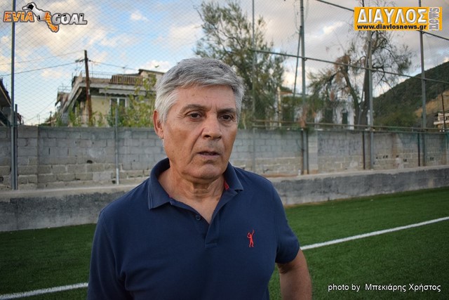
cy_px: 150
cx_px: 224
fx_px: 337
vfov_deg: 48.0
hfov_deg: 67.4
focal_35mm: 27
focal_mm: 18
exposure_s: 1/1000
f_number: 3.5
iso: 800
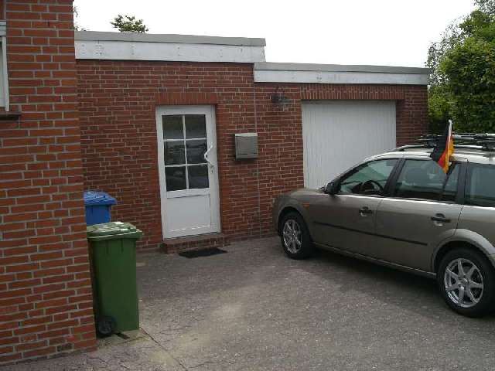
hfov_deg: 49.0
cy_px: 186
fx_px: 543
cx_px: 248
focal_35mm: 38
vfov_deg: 37.7
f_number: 4.4
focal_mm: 6.3
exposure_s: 1/500
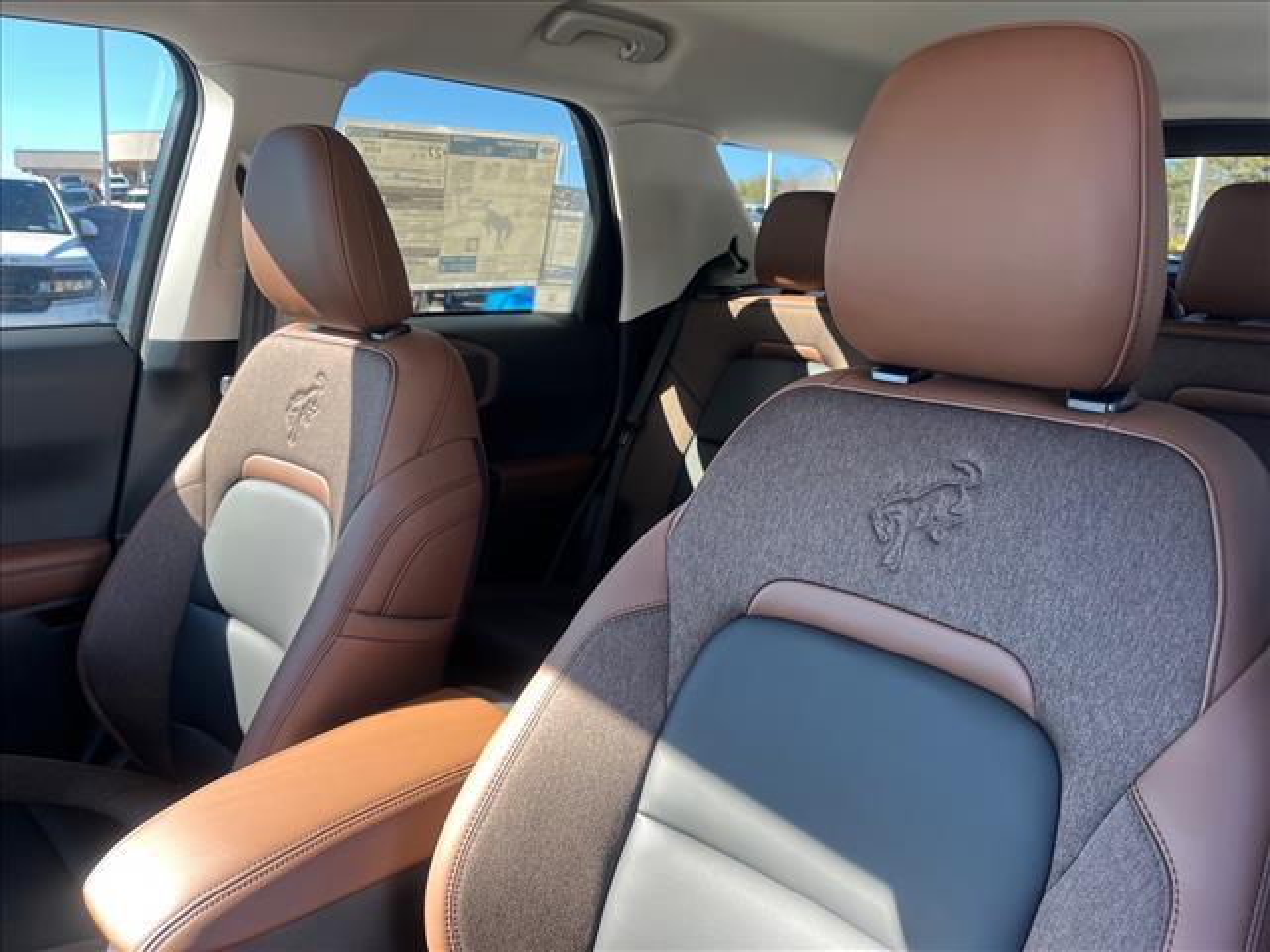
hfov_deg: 67.3
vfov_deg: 53.1
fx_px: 954
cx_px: 635
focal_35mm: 26
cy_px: 476
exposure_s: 1/122
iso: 32
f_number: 1.6
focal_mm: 5.1
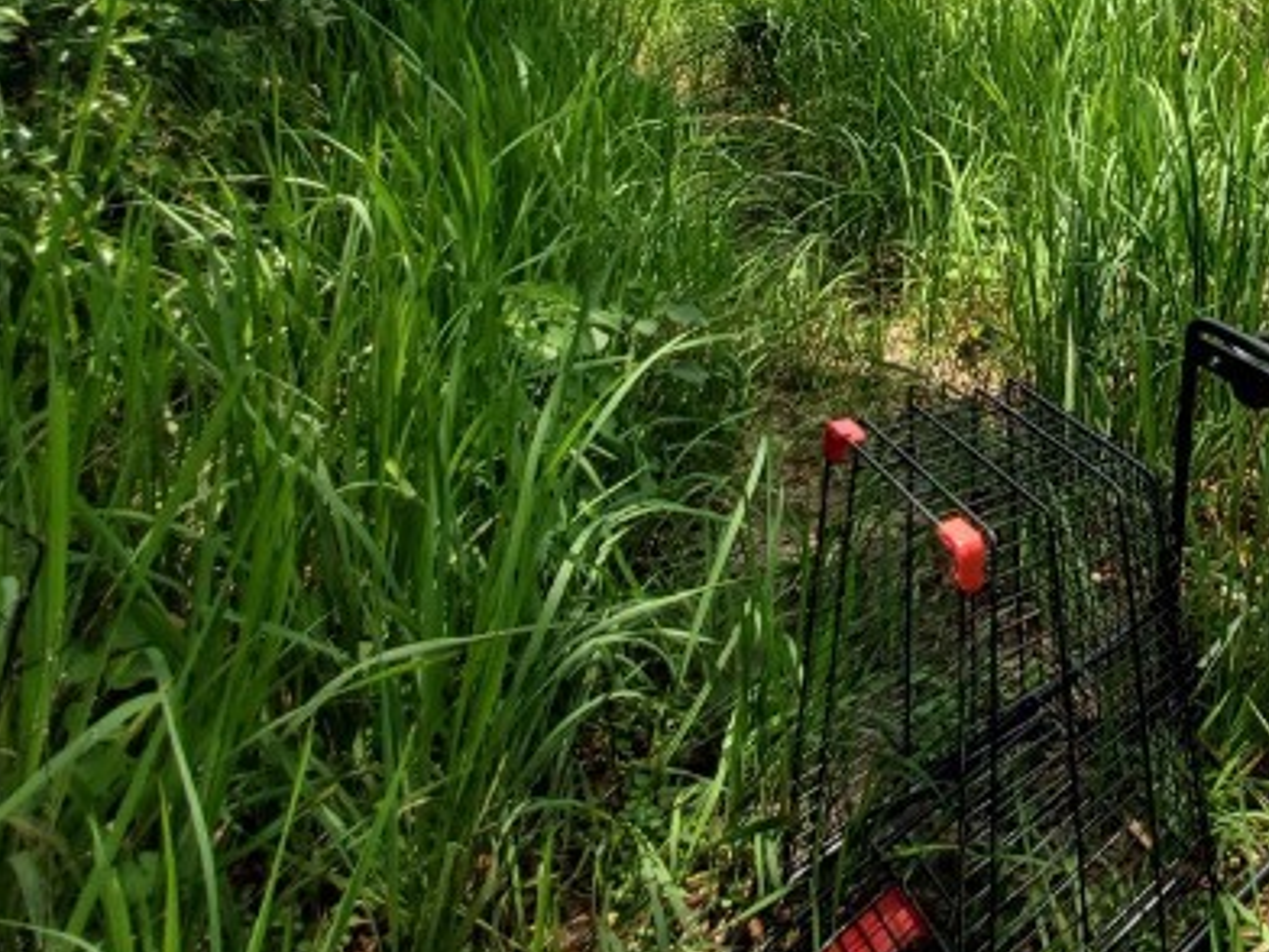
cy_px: -201
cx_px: 1178
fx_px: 1246
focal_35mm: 34
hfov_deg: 47.6
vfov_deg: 33.6
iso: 50
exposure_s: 1/959
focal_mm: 1.8
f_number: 2.2
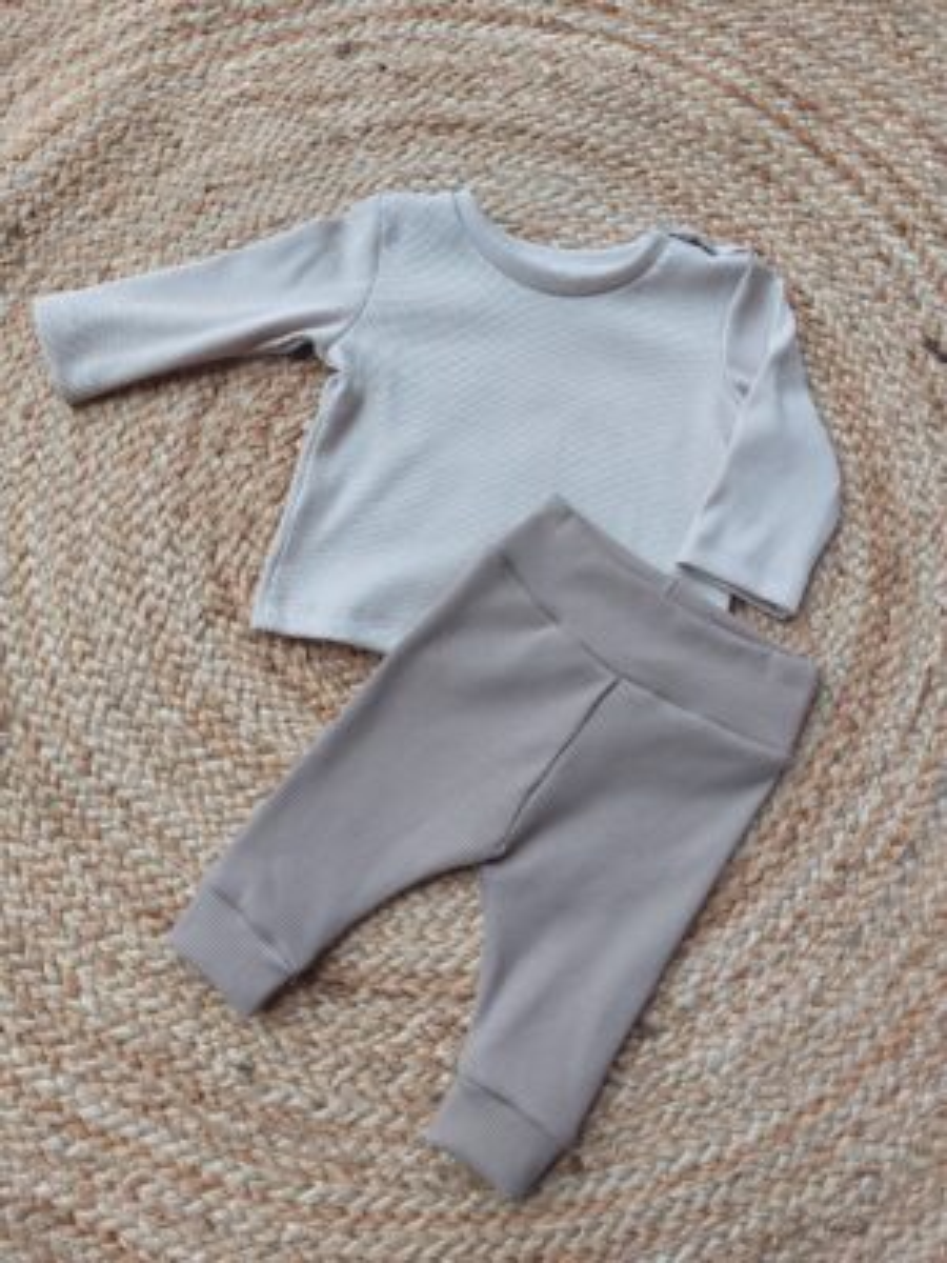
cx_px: 474
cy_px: 632
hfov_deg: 54.9
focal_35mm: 25
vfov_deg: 69.4
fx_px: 912
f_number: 1.8
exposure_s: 1/100
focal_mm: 5.23
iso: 50
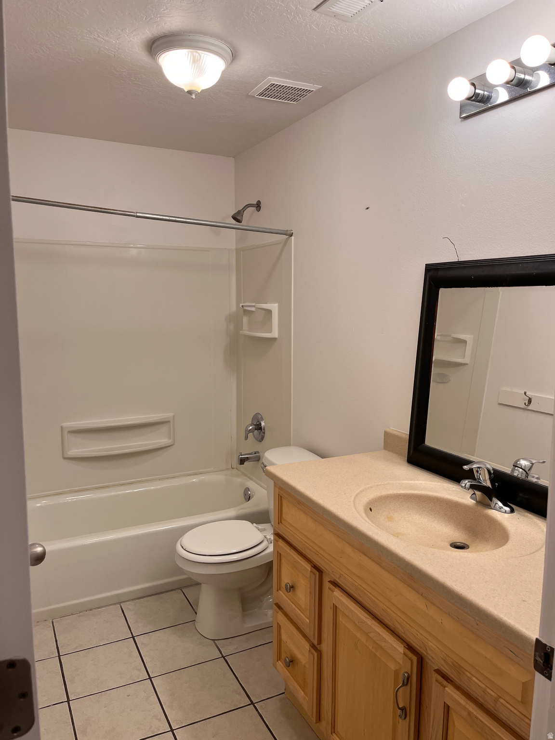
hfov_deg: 53.1
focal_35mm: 26
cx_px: 278
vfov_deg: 67.3
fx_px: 556
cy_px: 370
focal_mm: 5.1
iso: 50
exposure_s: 1/120
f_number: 1.6
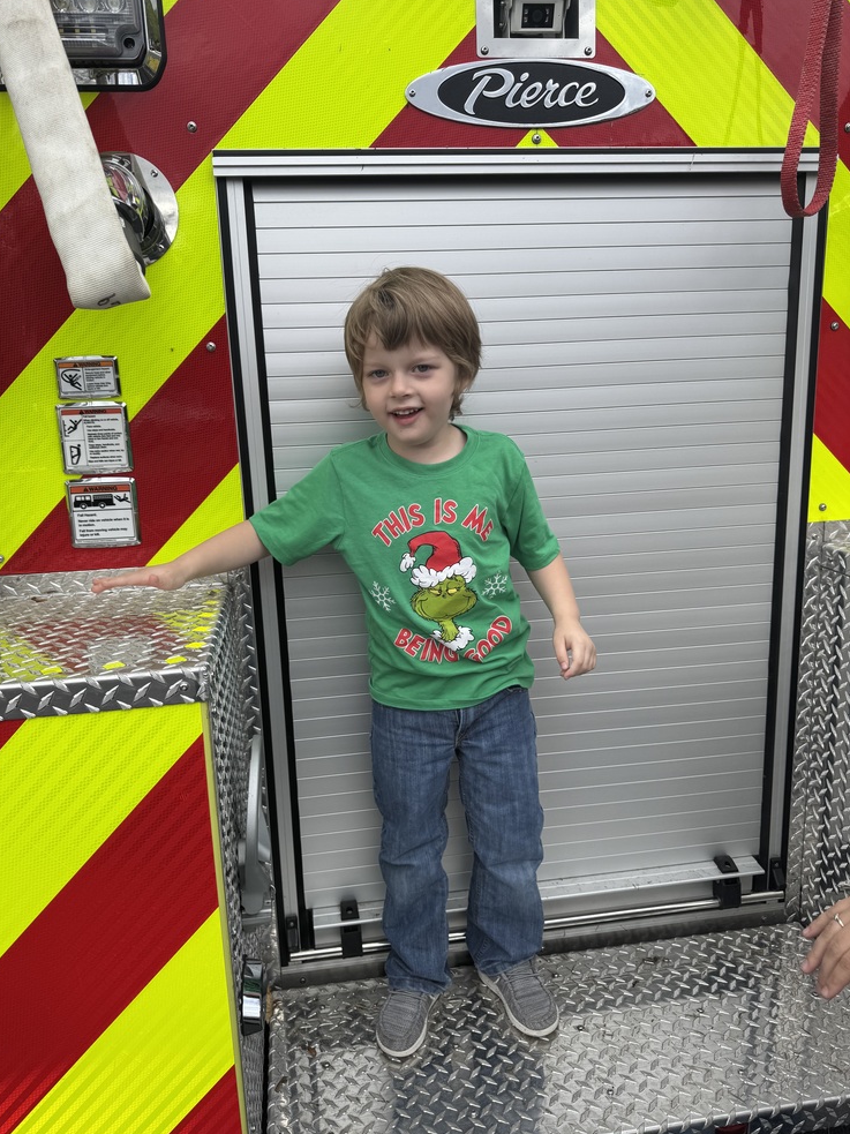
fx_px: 819
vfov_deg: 69.4
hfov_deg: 54.9
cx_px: 409
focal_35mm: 25
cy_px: 573
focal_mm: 6.76
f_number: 1.78
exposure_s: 1/1425
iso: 80
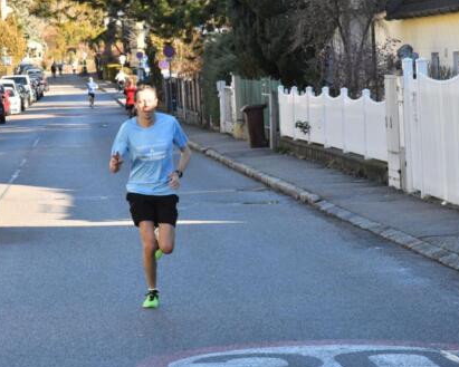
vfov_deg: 8.6
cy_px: 185
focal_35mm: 180
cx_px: 255
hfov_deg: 10.7
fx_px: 2440
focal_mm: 105
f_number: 13
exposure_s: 1/640
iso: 2000
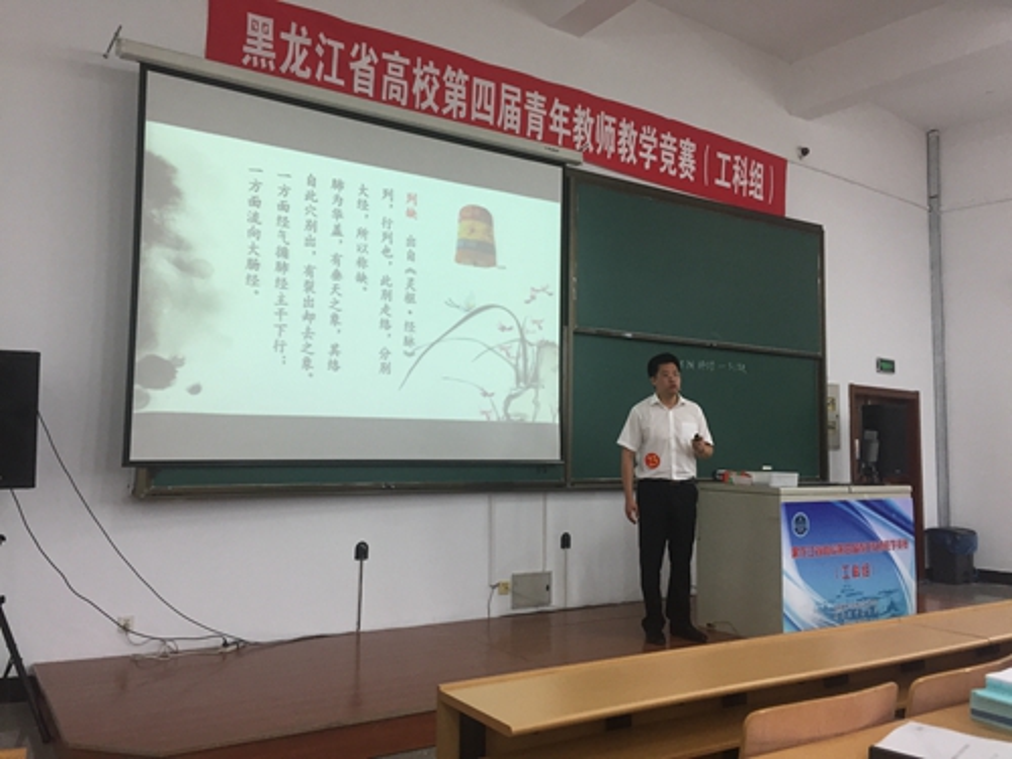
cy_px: 380
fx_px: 848
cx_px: 506
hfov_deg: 61.7
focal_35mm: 29
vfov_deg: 48.2
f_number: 2.2
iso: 50
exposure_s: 1/33
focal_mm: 4.15
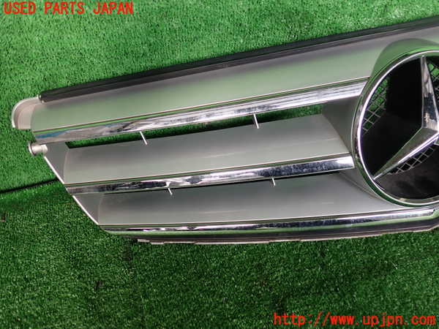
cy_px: 164
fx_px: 380
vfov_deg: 46.8
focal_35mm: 30
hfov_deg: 60.0
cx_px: 220
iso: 160
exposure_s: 1/60
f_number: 2.3
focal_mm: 5.4
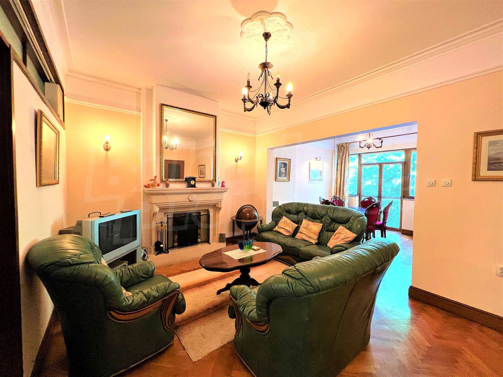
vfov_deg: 89.9
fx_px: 189
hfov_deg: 106.2
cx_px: 252
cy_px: 188
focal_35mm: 13
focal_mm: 1.57
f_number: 1.8
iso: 320
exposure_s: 1/50
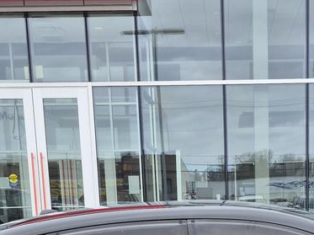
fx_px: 716
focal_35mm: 79
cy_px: 349
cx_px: 232
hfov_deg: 24.5
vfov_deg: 16.9
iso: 25
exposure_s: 1/336
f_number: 1.8
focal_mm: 5.4
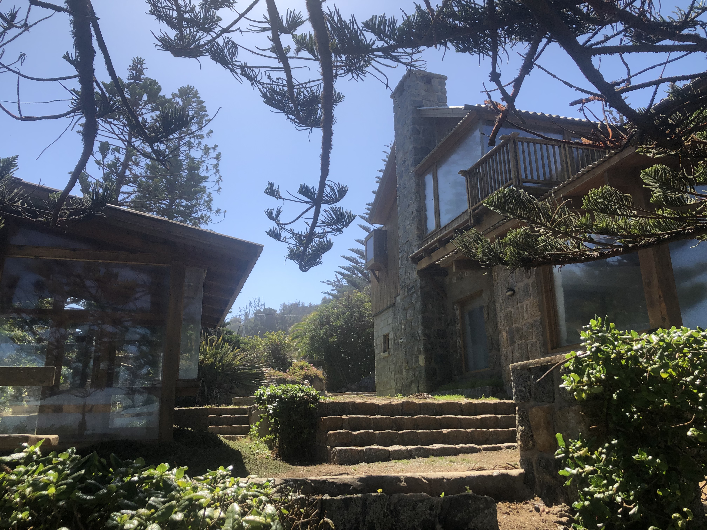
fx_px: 572
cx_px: 354
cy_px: 265
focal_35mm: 28
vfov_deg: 49.7
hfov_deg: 63.4
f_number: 1.8
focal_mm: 3.99
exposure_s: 1/1263
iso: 20
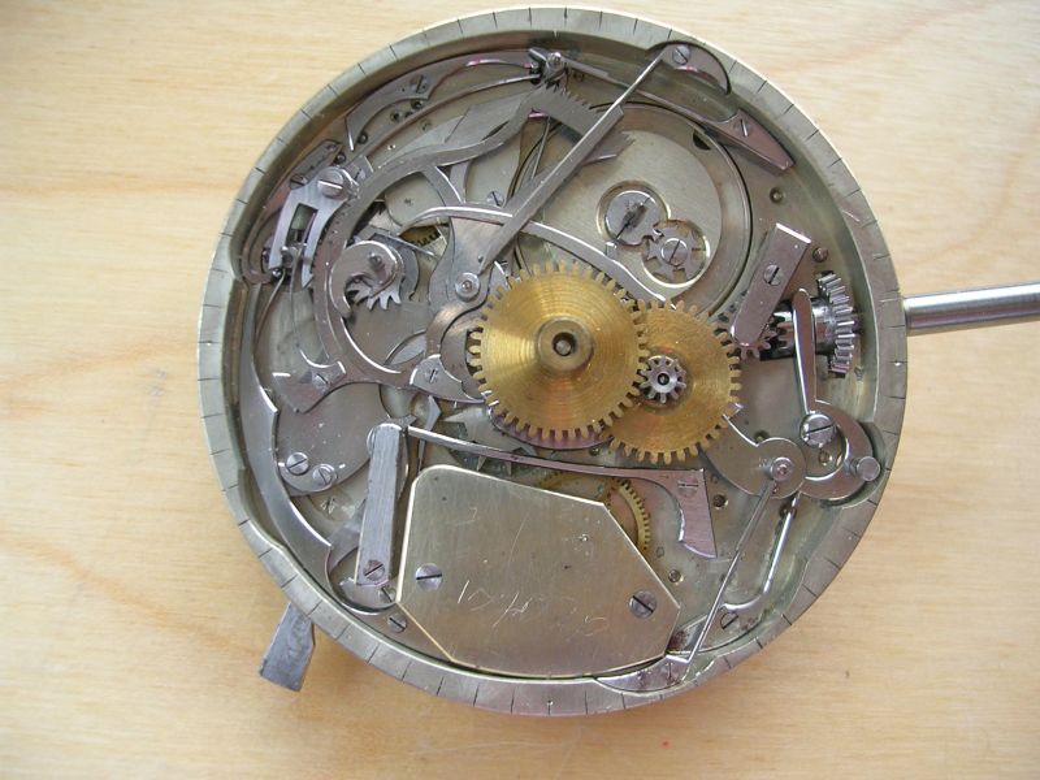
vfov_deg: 37.7
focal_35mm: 38
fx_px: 1142
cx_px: 520
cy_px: 390
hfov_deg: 49.0
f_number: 2.8
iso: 50
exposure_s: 1/24.1
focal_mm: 5.8
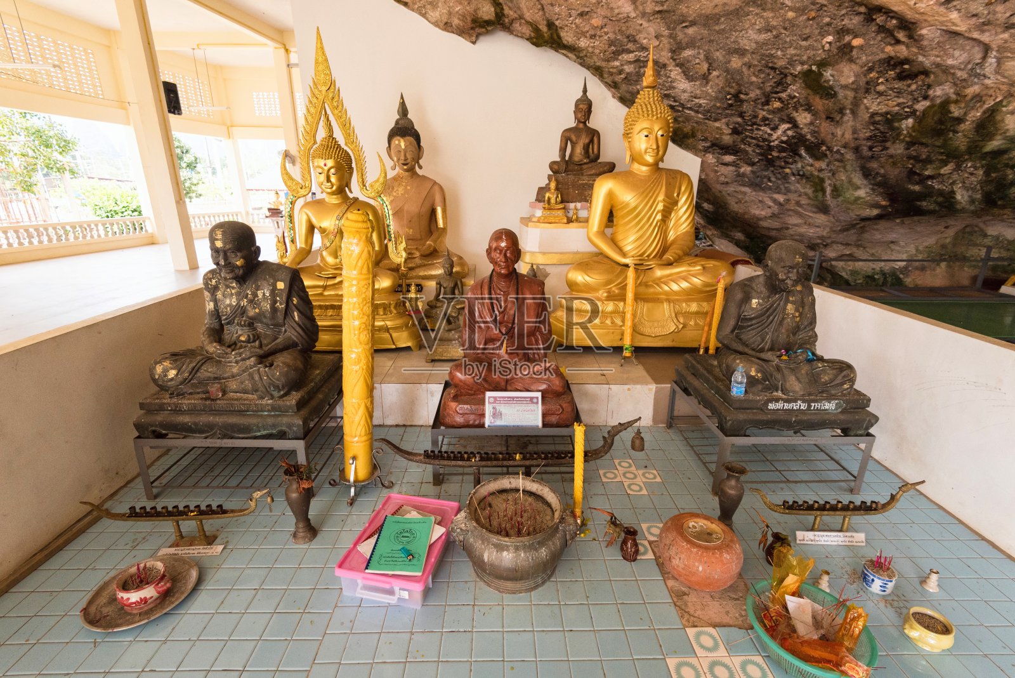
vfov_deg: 73.8
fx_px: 451
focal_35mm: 16
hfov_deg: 96.7
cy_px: 339
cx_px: 508
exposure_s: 1/400
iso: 1250
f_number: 5.6
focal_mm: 16
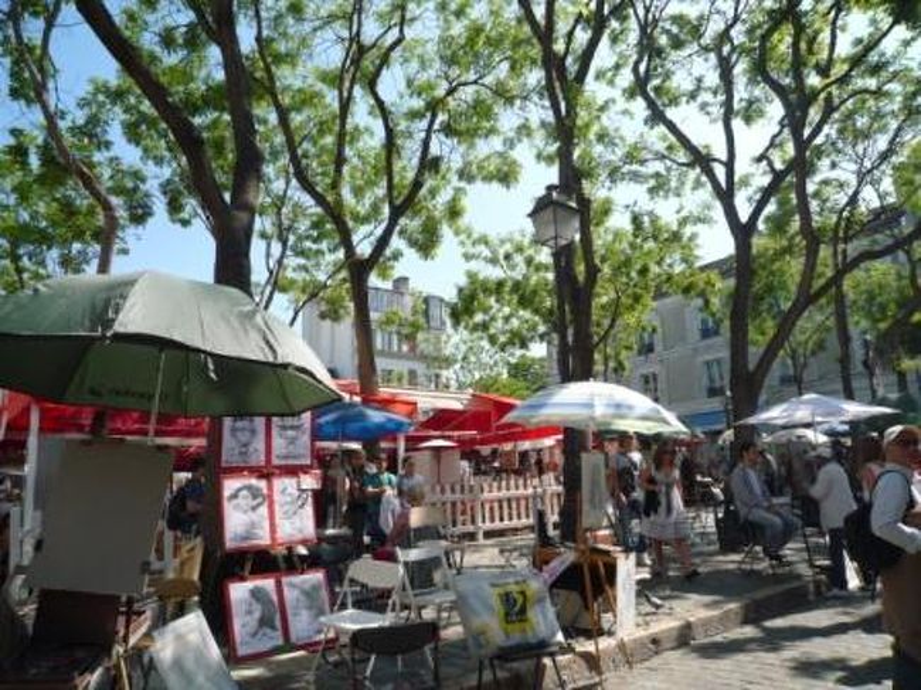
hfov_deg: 69.4
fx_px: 665
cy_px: 345
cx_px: 460
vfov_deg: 54.8
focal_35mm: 25
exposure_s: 1/500
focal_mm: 4.4
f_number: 3.5
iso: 100
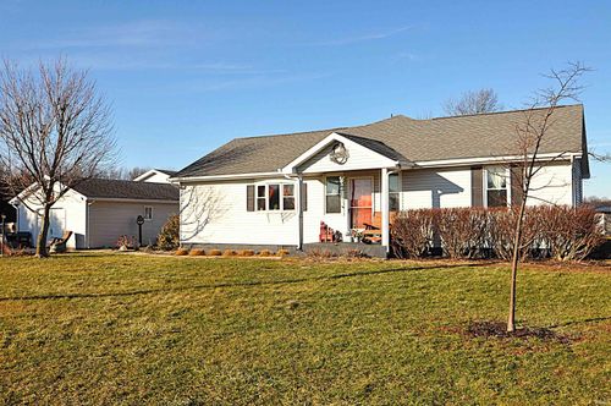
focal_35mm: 30
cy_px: 203
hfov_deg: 62.0
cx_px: 306
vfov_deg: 43.5
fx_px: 509
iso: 200
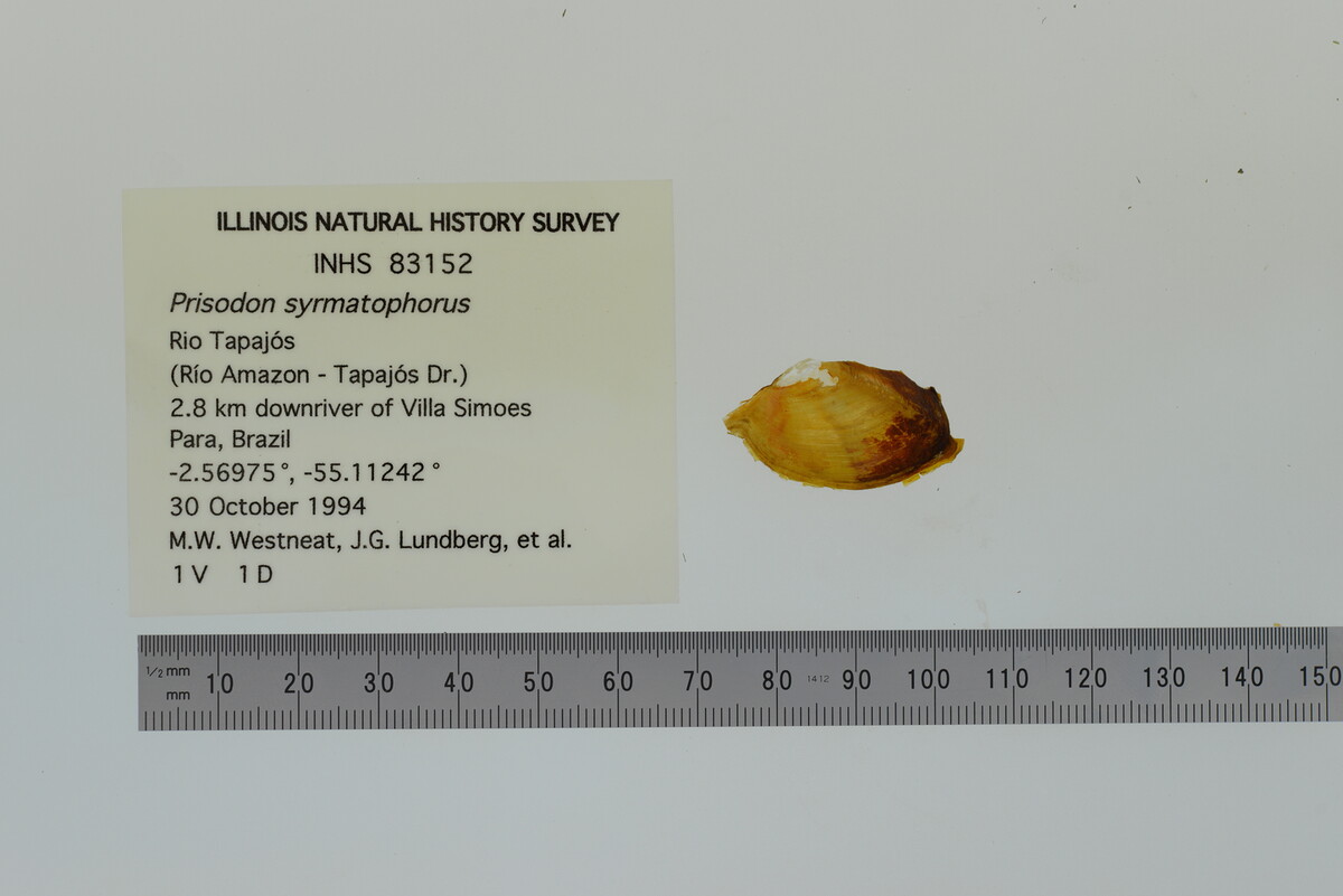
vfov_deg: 22.6
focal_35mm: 60
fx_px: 2239
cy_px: 448
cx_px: 672
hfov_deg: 33.4
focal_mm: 60
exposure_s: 1/800
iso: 200
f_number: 8
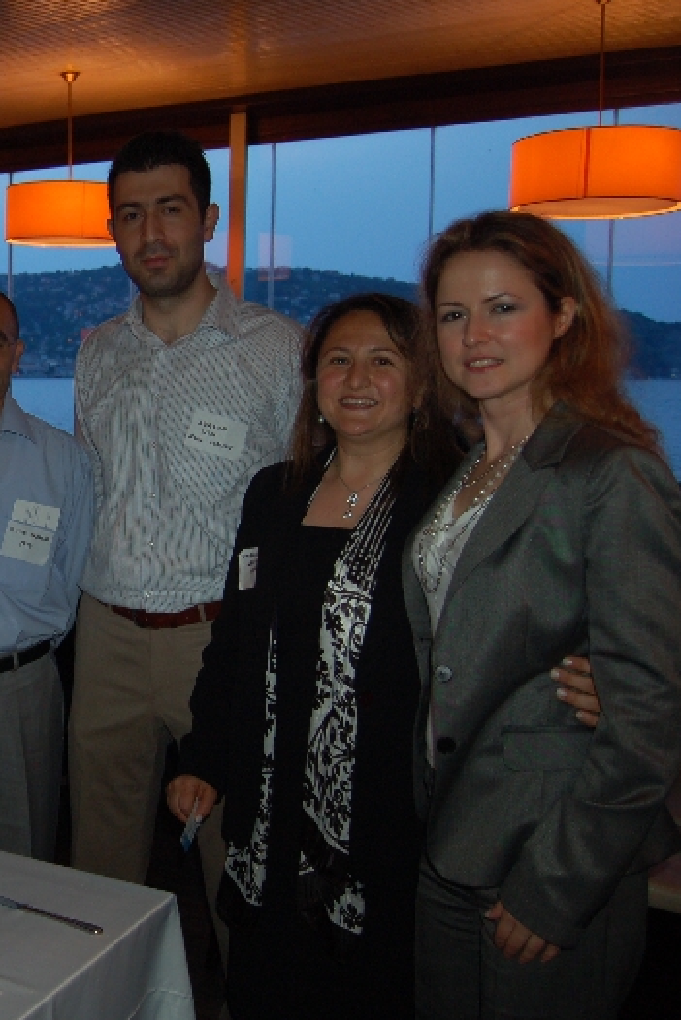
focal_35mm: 41
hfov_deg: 29.1
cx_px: -93
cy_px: 506
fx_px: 1163
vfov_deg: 47.4
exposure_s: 1/60
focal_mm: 18
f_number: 3.5
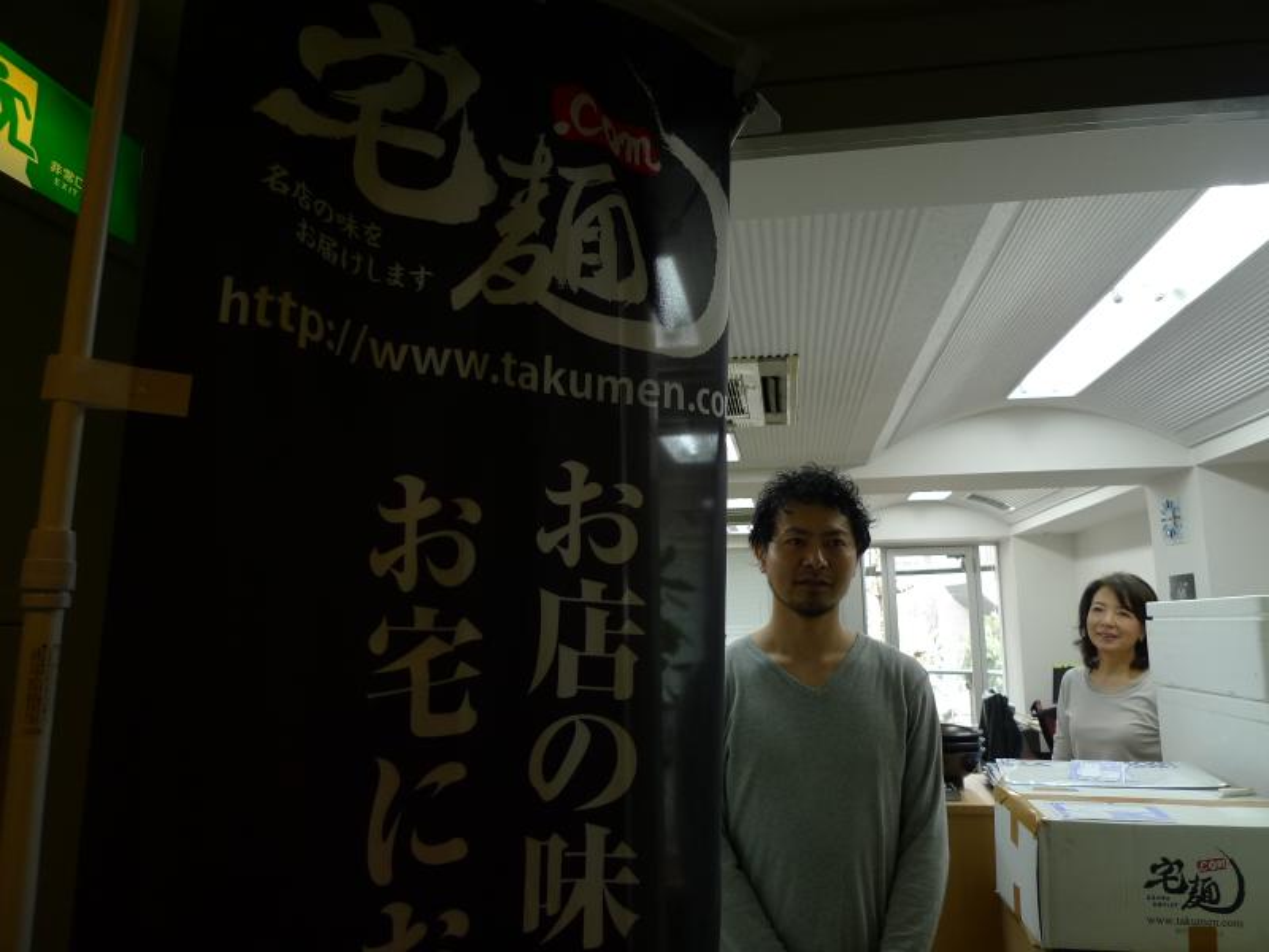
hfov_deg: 71.6
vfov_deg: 56.8
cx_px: 634
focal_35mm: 24
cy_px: 476
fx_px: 880
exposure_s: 1/60
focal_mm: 5.1
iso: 80
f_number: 2
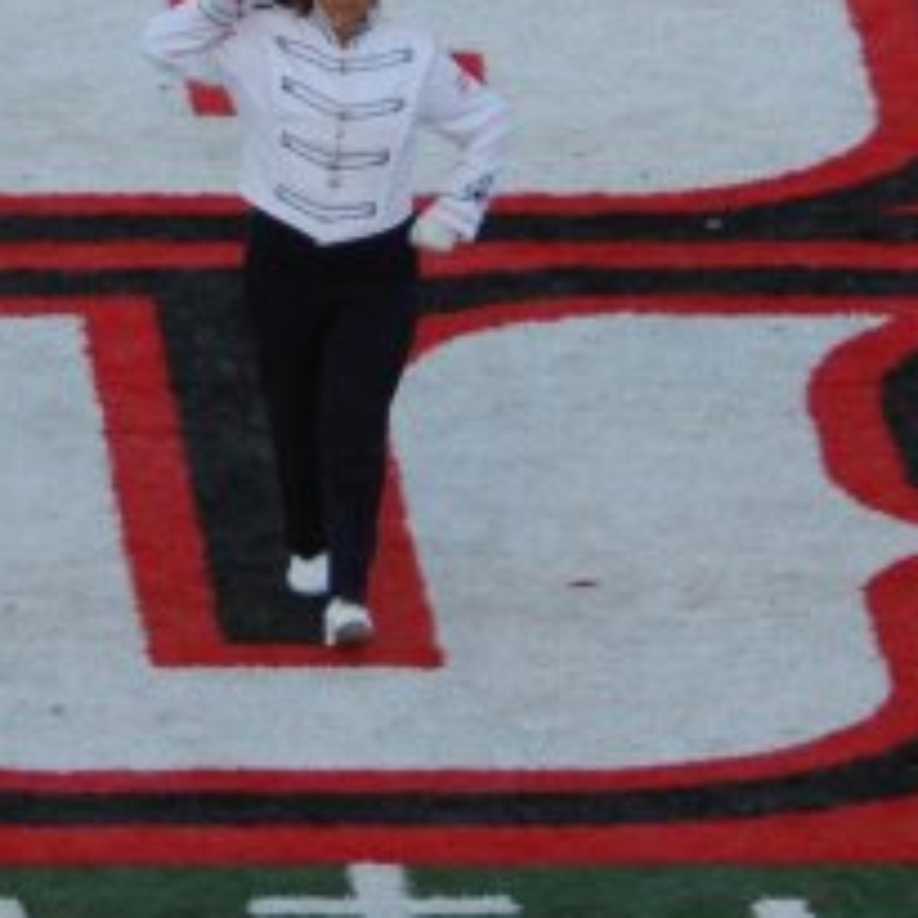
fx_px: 23913
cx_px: 381
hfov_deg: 2.2
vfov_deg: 2.2
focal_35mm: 797
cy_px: 99
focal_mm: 160
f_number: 5.6
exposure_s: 1/250
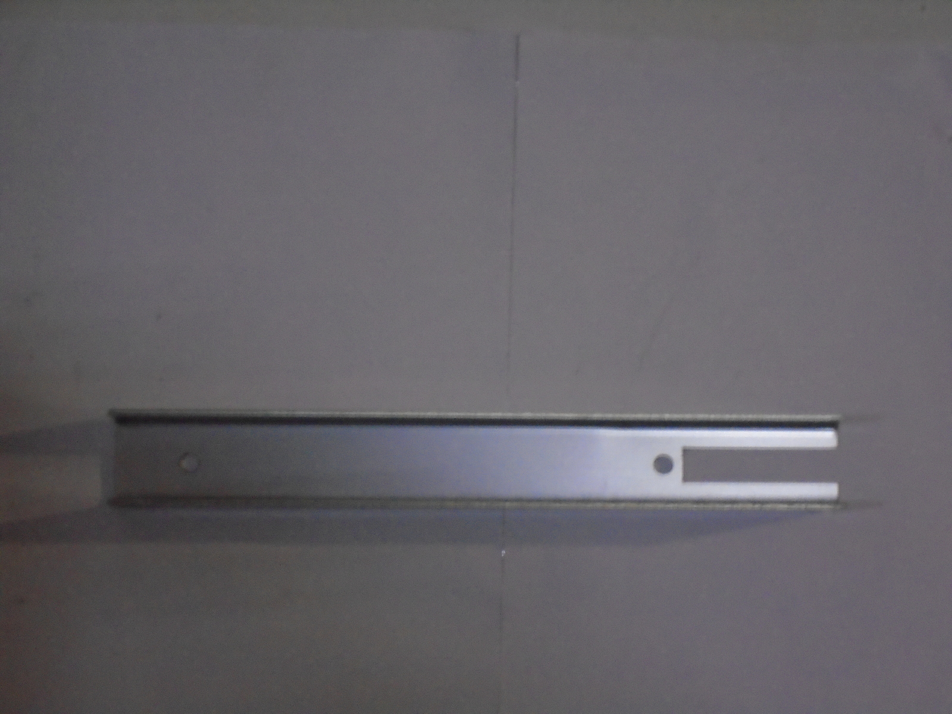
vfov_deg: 11.4
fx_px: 3575
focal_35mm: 130
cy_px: 357
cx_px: 476
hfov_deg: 15.2
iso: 800
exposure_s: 1/5
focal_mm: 23
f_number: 6.4
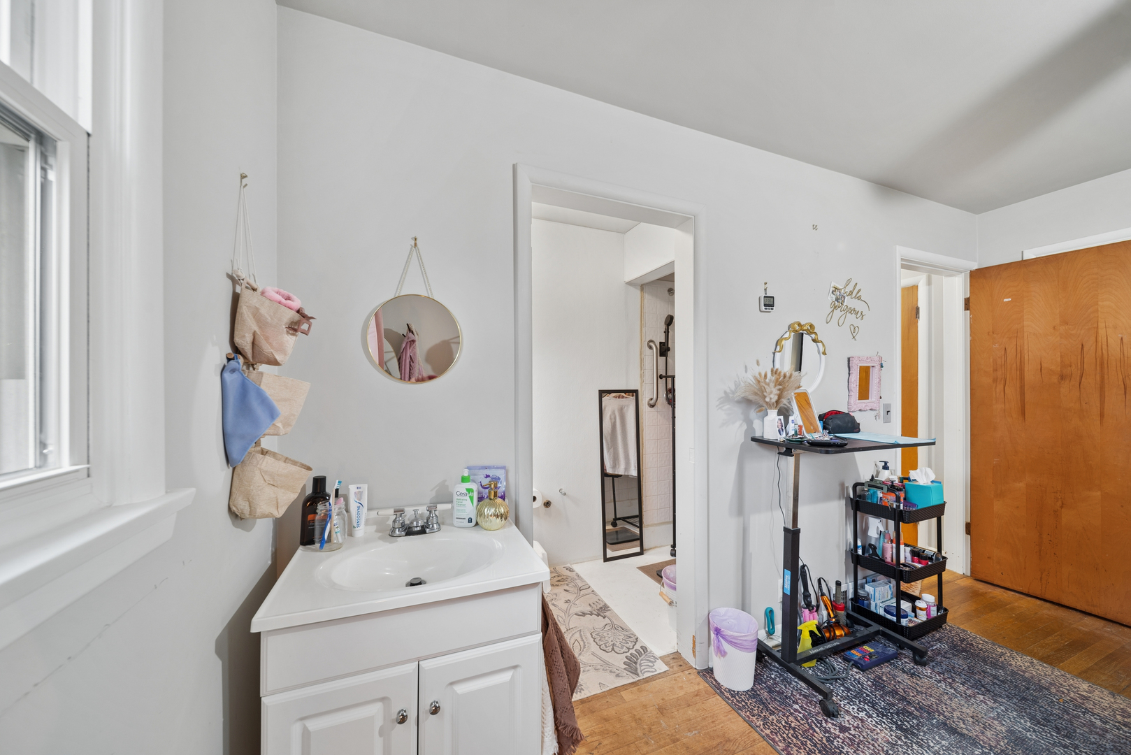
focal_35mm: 15
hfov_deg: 100.4
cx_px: 566
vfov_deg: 77.4
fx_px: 471
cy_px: 378
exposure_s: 1/2
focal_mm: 15
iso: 400
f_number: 8
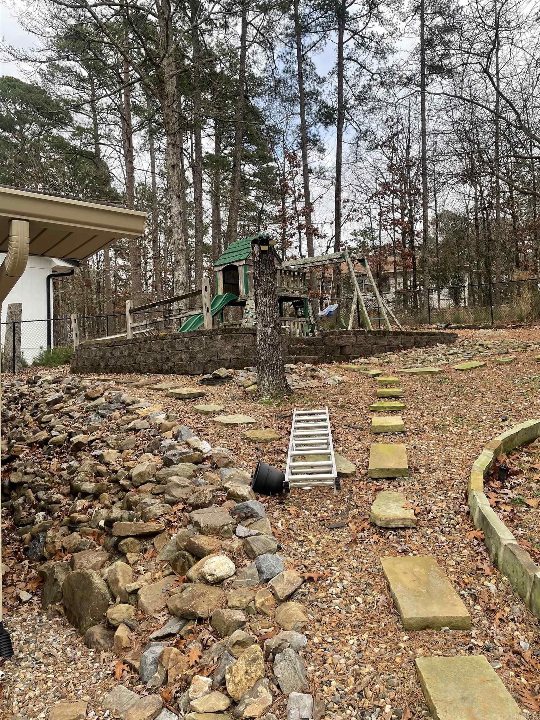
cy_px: 360
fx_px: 541
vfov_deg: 67.3
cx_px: 270
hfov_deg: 53.1
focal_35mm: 26
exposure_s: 1/419
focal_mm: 4.2
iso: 32
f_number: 1.6
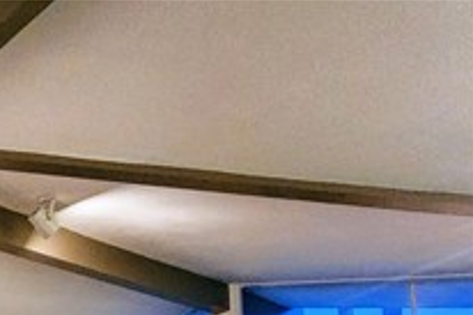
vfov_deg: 21.9
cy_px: 550
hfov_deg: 27.8
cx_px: -259
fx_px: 551
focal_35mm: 42
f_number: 2.2
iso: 640
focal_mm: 2.2
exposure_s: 1/30
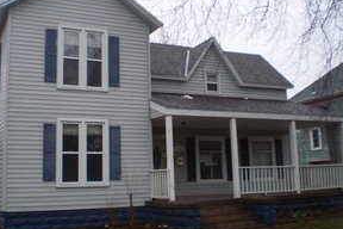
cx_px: 158
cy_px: 104
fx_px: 429
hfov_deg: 43.6
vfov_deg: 29.8
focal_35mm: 45
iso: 250
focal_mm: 6.3
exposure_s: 1/250
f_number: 3.1
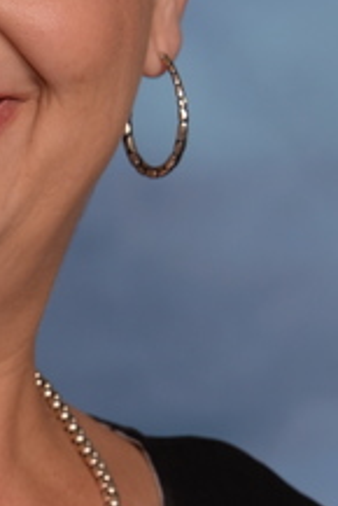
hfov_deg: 2.4
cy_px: 152
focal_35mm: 562
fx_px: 7902
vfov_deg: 3.7
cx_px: -167
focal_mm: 122
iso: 200
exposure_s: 1/125
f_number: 9
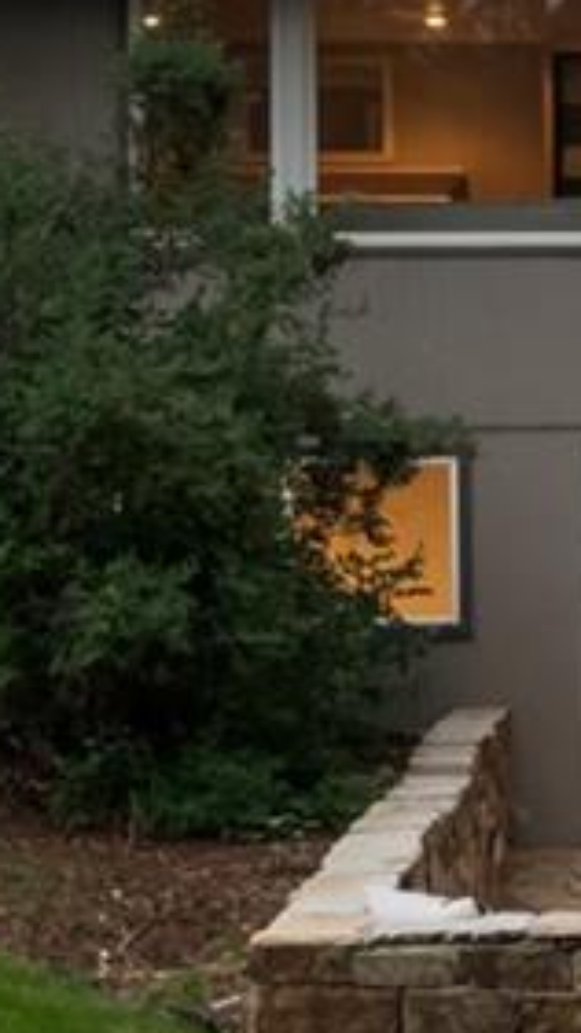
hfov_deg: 9.6
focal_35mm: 119
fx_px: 3260
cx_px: 1070
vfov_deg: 18.0
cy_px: 469
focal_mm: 20
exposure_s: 1/4
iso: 250
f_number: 9
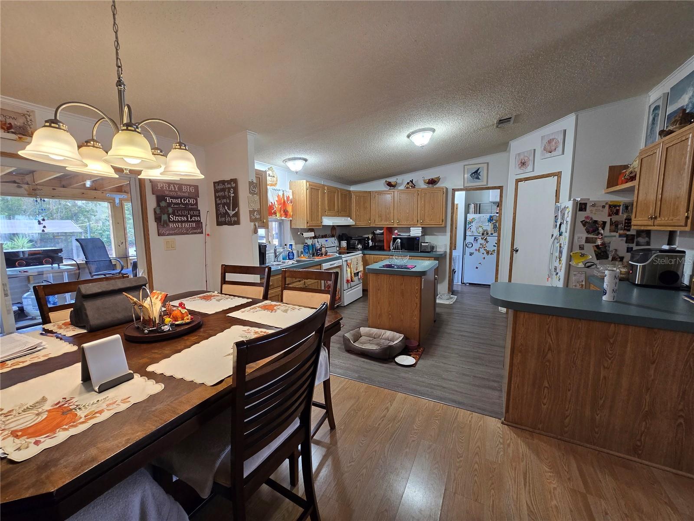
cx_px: 347
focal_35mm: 13
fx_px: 261
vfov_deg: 89.9
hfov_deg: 106.2
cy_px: 260
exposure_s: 1/60
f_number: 2.2
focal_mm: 2.2
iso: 160
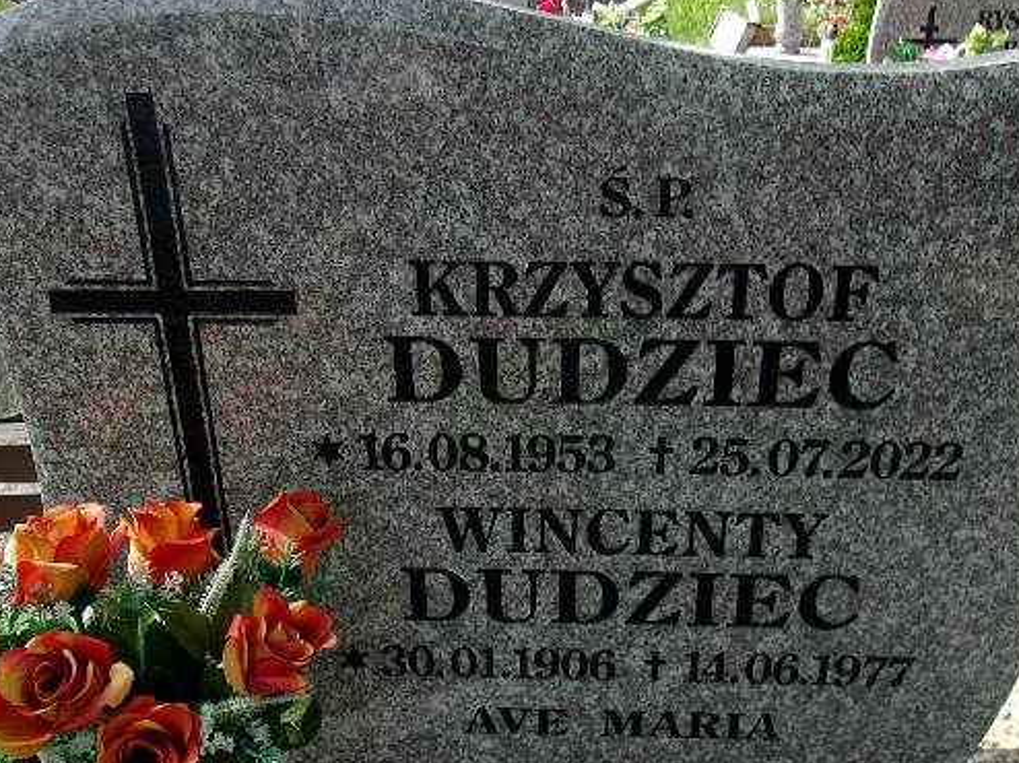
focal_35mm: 35
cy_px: 419
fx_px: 1030
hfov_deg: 52.6
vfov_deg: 40.6
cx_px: 551
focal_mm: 4.9
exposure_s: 1/38
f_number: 10.4
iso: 80
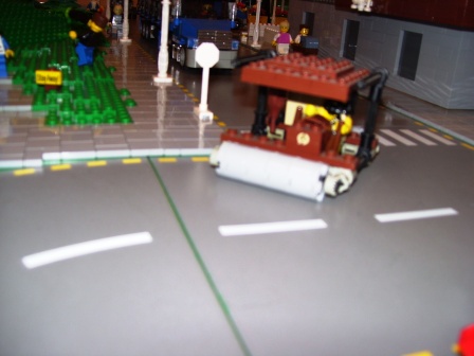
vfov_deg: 39.7
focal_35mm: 36
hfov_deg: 51.4
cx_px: 237
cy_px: 178
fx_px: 493
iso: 80
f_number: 2.7
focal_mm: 6
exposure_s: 1/60
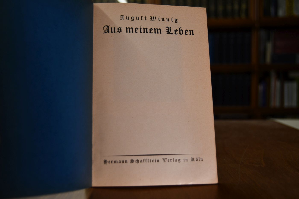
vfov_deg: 34.2
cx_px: 150
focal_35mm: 39
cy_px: 100
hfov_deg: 49.6
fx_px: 324
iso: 800
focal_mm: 26
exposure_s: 1/250
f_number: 4
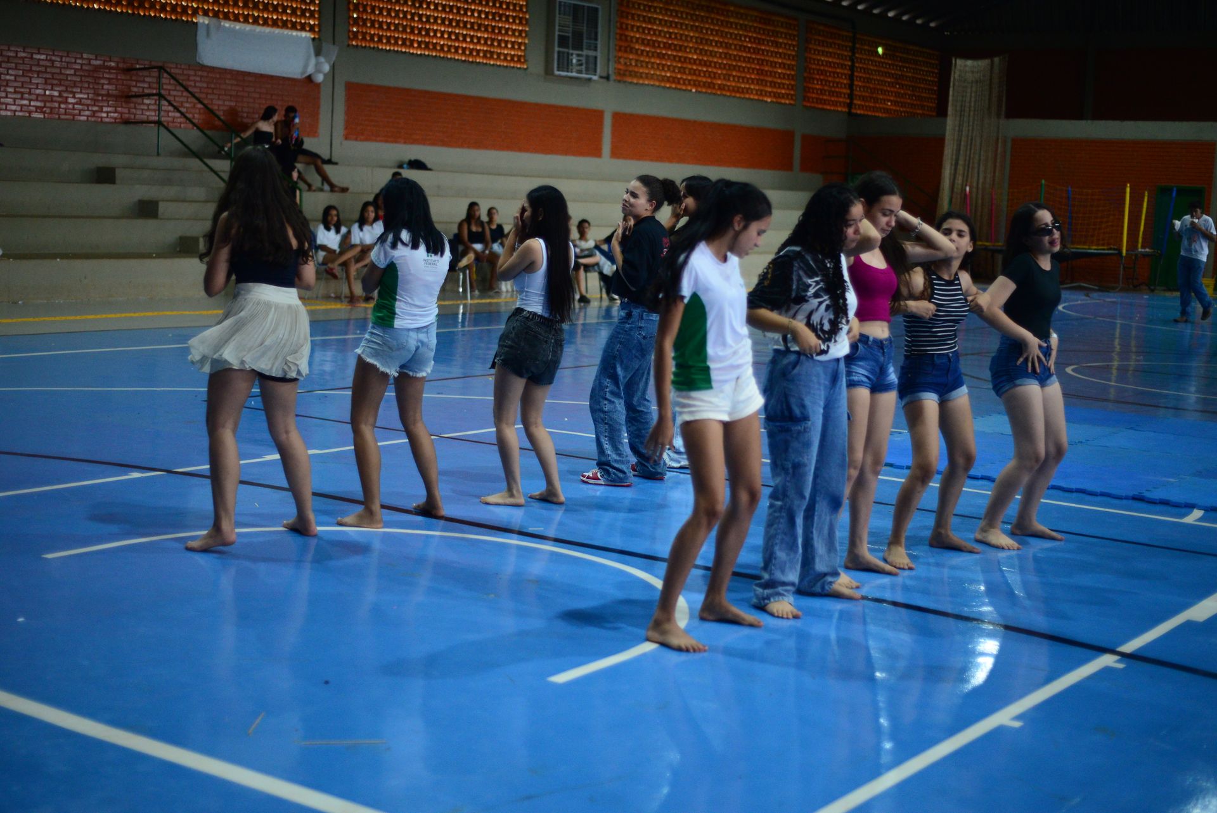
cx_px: 608
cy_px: 406
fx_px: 1691
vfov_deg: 27.0
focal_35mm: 50
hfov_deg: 39.6
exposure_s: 1/500
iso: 2500
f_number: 1.8
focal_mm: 50
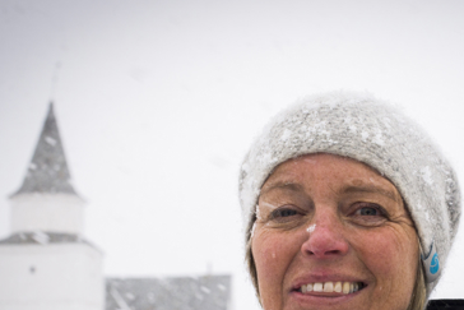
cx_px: 340
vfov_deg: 15.4
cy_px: 249
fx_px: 1135
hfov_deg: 22.9
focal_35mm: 88
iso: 800
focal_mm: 50
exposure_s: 1/320
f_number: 8
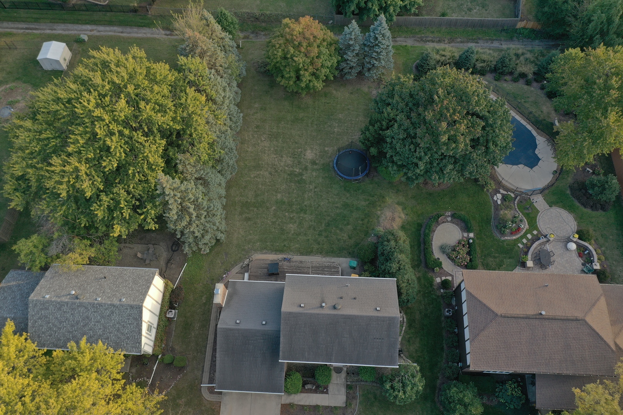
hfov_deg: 65.5
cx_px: 312
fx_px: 485
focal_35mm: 28
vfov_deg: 46.4
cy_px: 208
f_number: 4.5
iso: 100
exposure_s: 1/100
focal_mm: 10.26
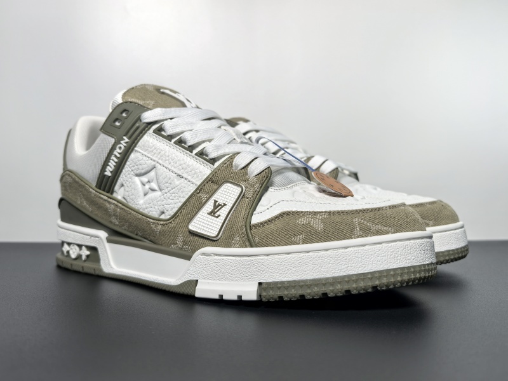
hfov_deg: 65.3
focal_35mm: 27
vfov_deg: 51.4
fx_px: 396
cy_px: 190
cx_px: 254
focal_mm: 6.98
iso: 50
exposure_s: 1/389
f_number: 2
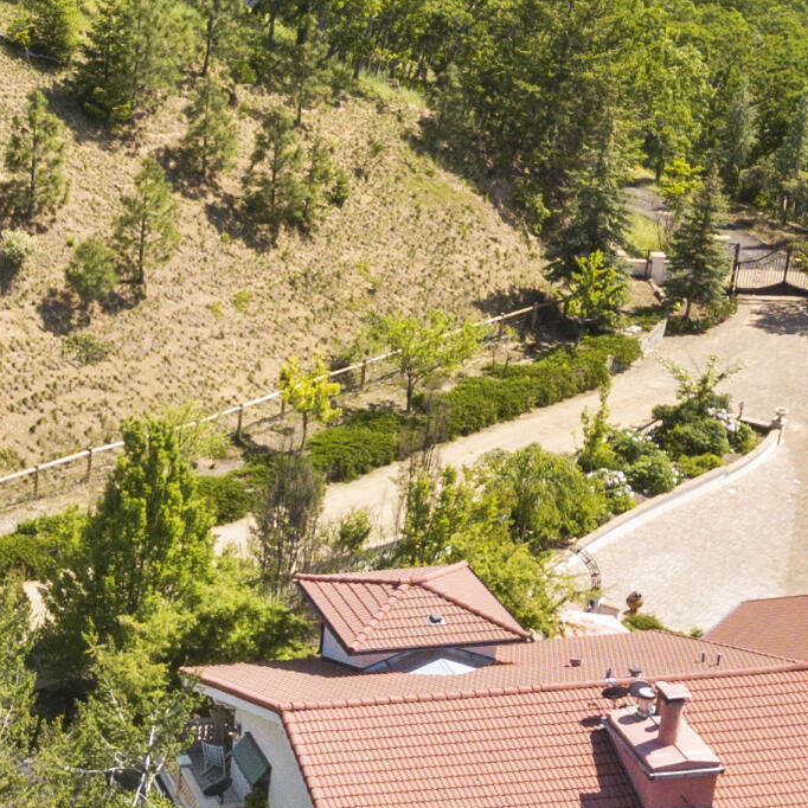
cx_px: -90
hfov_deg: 16.7
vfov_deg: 17.0
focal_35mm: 101
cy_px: 685
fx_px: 2667
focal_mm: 4.73
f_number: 2.2
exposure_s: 1/500
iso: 100
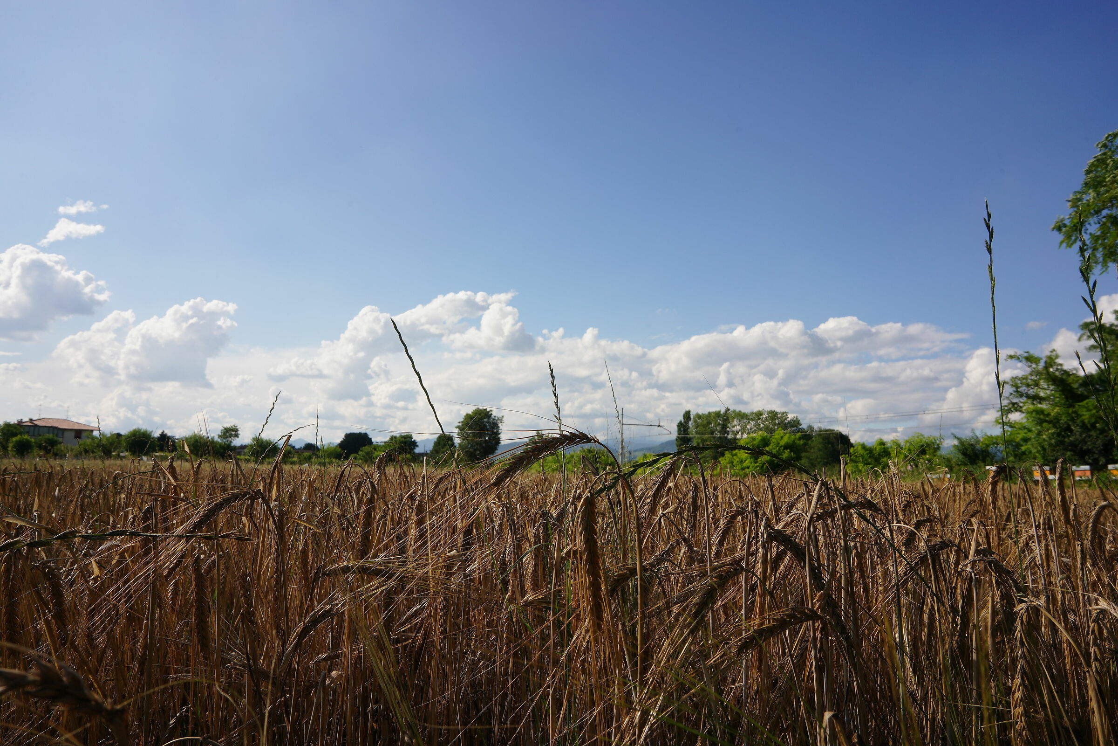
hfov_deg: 73.7
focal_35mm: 24
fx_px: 745
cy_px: 373
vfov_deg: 53.1
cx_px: 559
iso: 160
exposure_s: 1/160
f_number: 16
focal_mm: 24
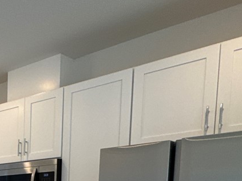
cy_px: 246
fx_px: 370
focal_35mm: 53
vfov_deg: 23.7
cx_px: -102
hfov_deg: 27.5
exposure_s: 1/120
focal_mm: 2.22
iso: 100
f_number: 2.2
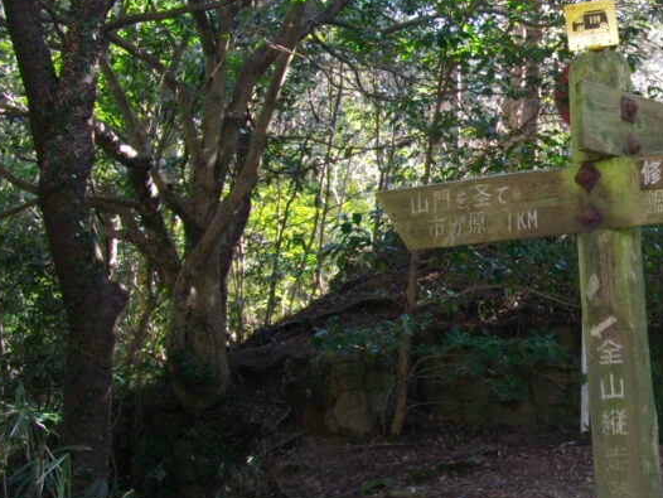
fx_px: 1380
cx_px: 629
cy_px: 243
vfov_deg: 20.5
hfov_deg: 25.9
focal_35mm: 72
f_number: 2.8
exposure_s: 1/80
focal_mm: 6.2
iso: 200
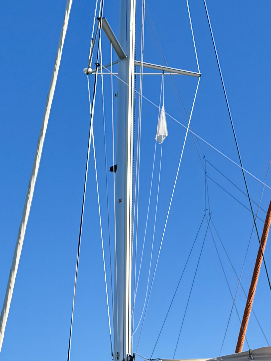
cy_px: 239
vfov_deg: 22.9
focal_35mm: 85
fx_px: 887
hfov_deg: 17.3
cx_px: 64
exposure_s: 1/2174
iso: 80
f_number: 1.78
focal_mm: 6.76
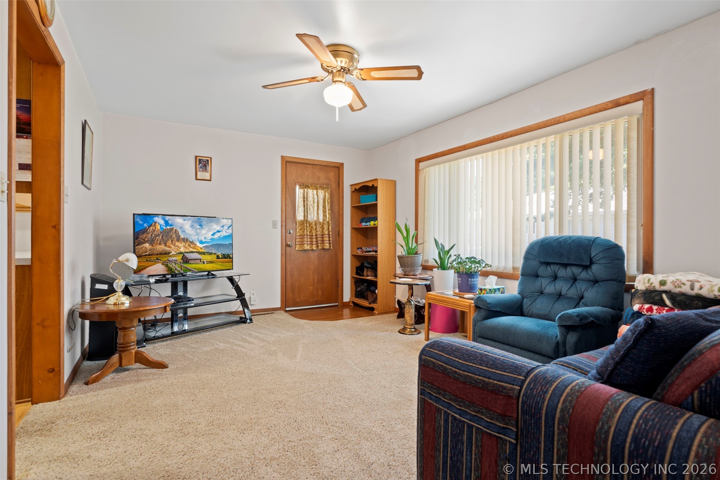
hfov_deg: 92.0
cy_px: 240
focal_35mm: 17
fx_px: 348
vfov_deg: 69.2
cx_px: 360
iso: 250
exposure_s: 1.3
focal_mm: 17.4
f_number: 9
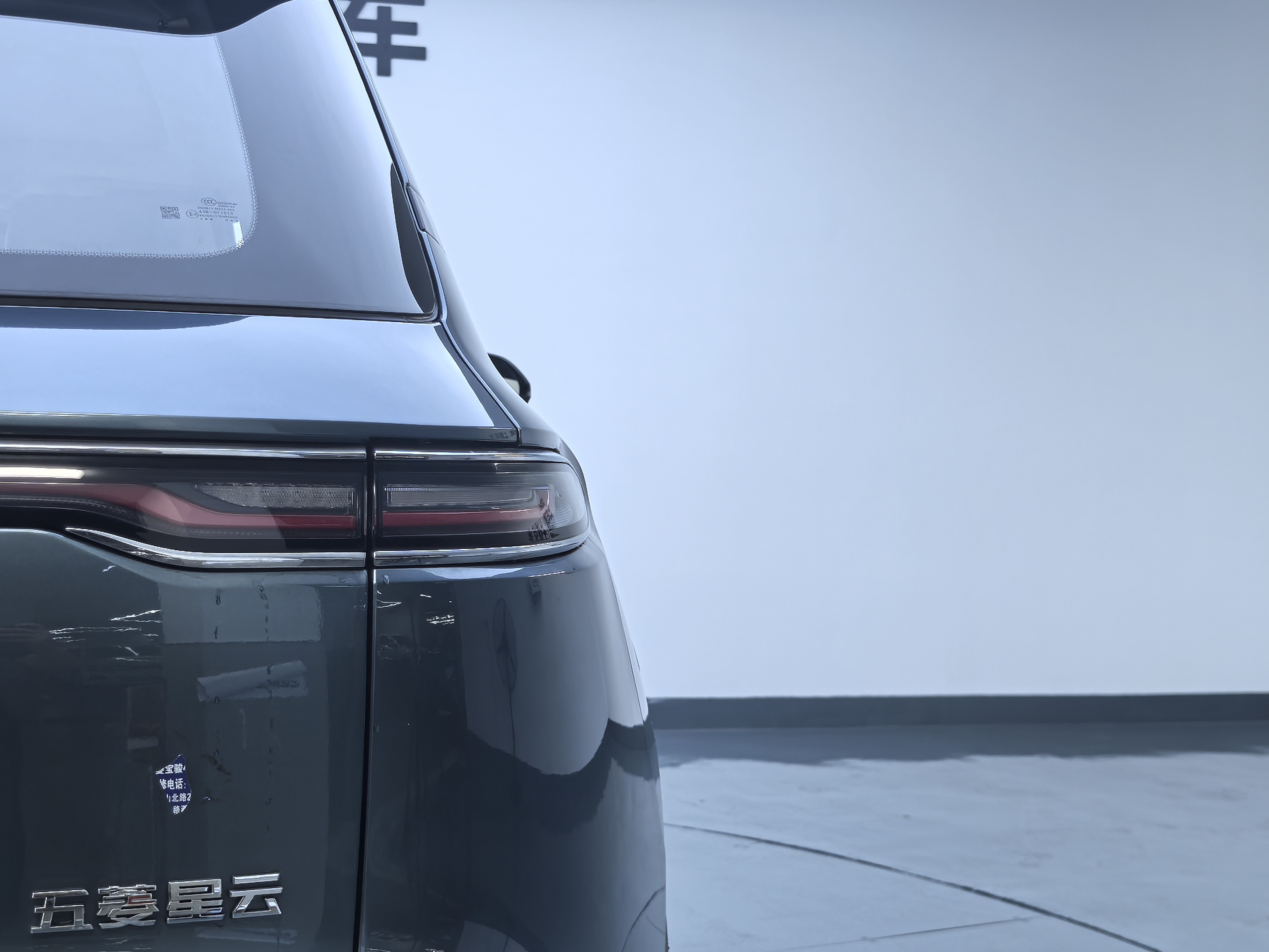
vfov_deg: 27.0
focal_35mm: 54
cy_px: 476
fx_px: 1980
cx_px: 634
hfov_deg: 35.5
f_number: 1.4
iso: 50
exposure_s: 1/127
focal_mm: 6.98
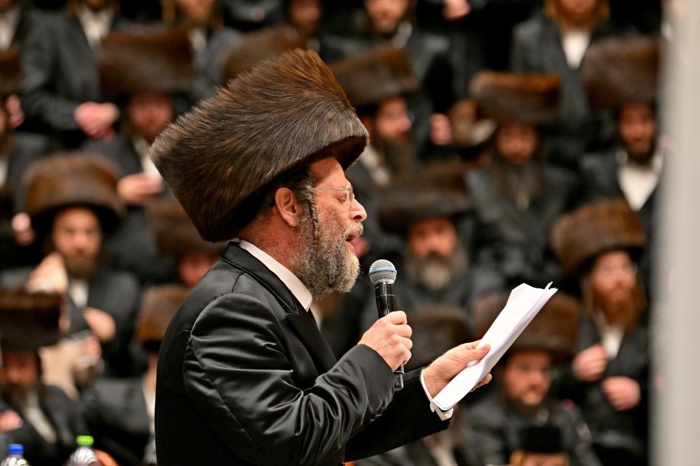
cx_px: 350
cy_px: 233
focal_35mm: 225
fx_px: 4373
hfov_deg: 9.2
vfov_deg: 6.1
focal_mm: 150
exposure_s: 1/250
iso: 250
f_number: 2.8
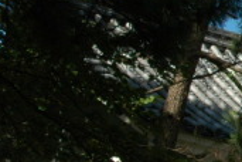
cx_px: 603
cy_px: 66
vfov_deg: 6.1
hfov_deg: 8.3
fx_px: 1506
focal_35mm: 224
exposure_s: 1/250
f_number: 10
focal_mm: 25
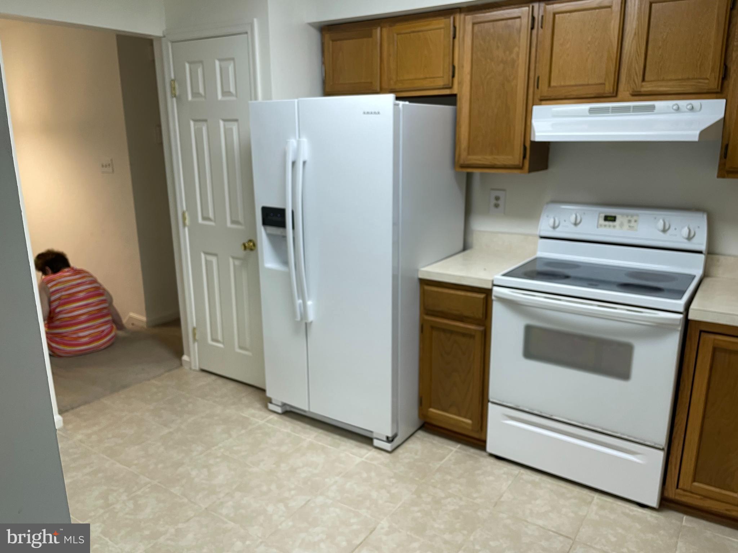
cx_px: 369
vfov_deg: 53.1
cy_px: 276
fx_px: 554
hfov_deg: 67.3
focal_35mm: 26
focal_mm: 4.2
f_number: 1.6
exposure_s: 1/60
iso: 160
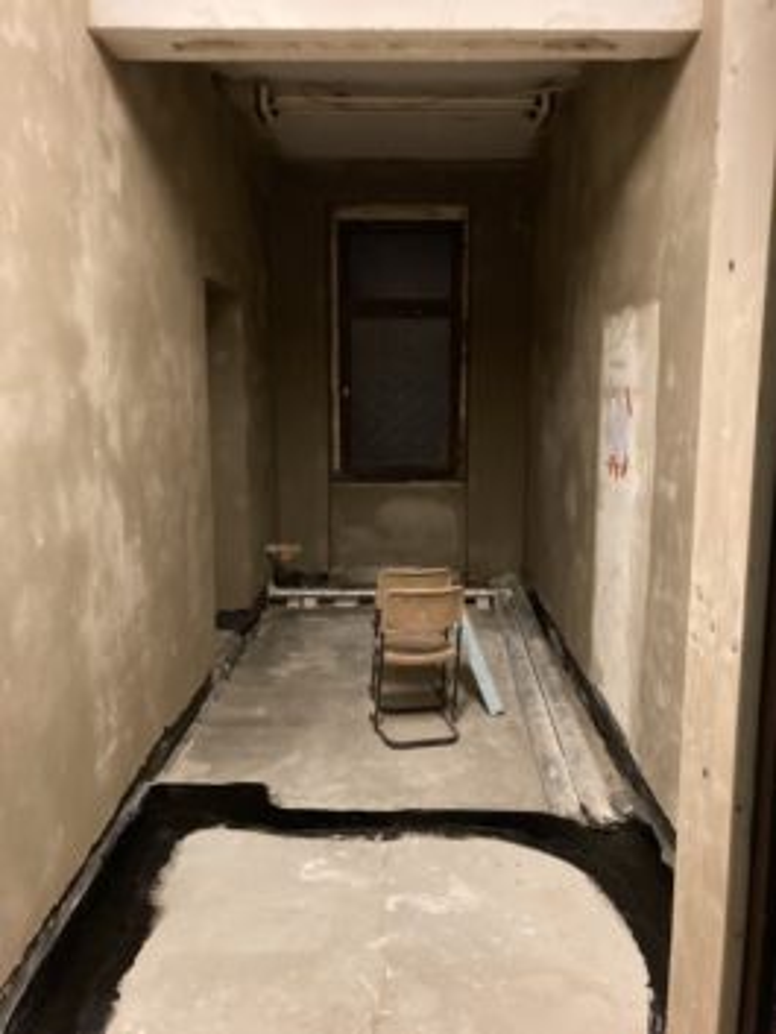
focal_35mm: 28
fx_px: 836
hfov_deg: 49.8
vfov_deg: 63.4
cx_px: 388
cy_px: 517
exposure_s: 1/25
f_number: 1.8
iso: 640
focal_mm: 3.99
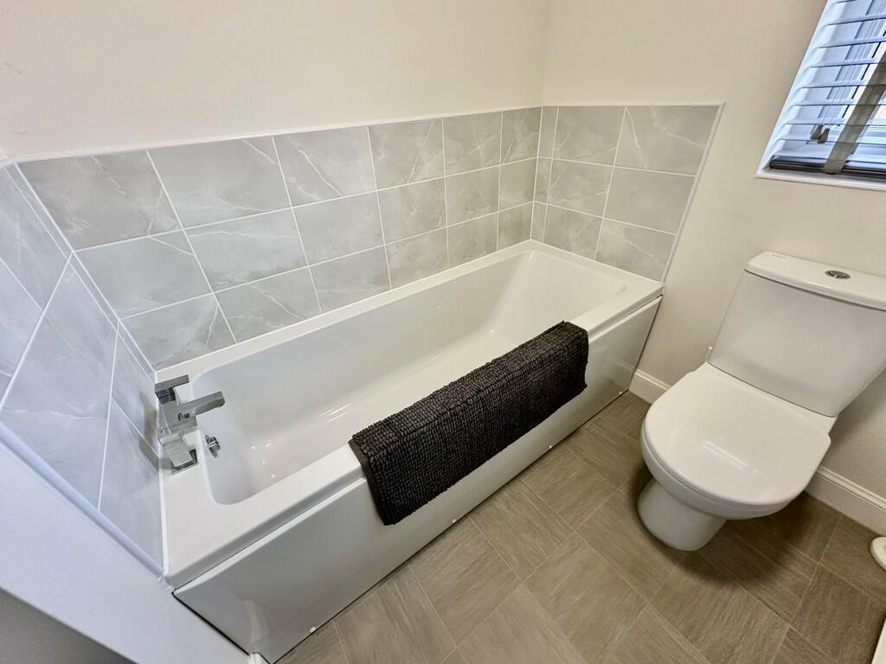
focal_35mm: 14
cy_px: 332
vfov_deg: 85.7
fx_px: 358
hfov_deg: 102.1
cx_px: 443
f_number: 2.2
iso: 200
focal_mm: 2.22
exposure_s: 1/50
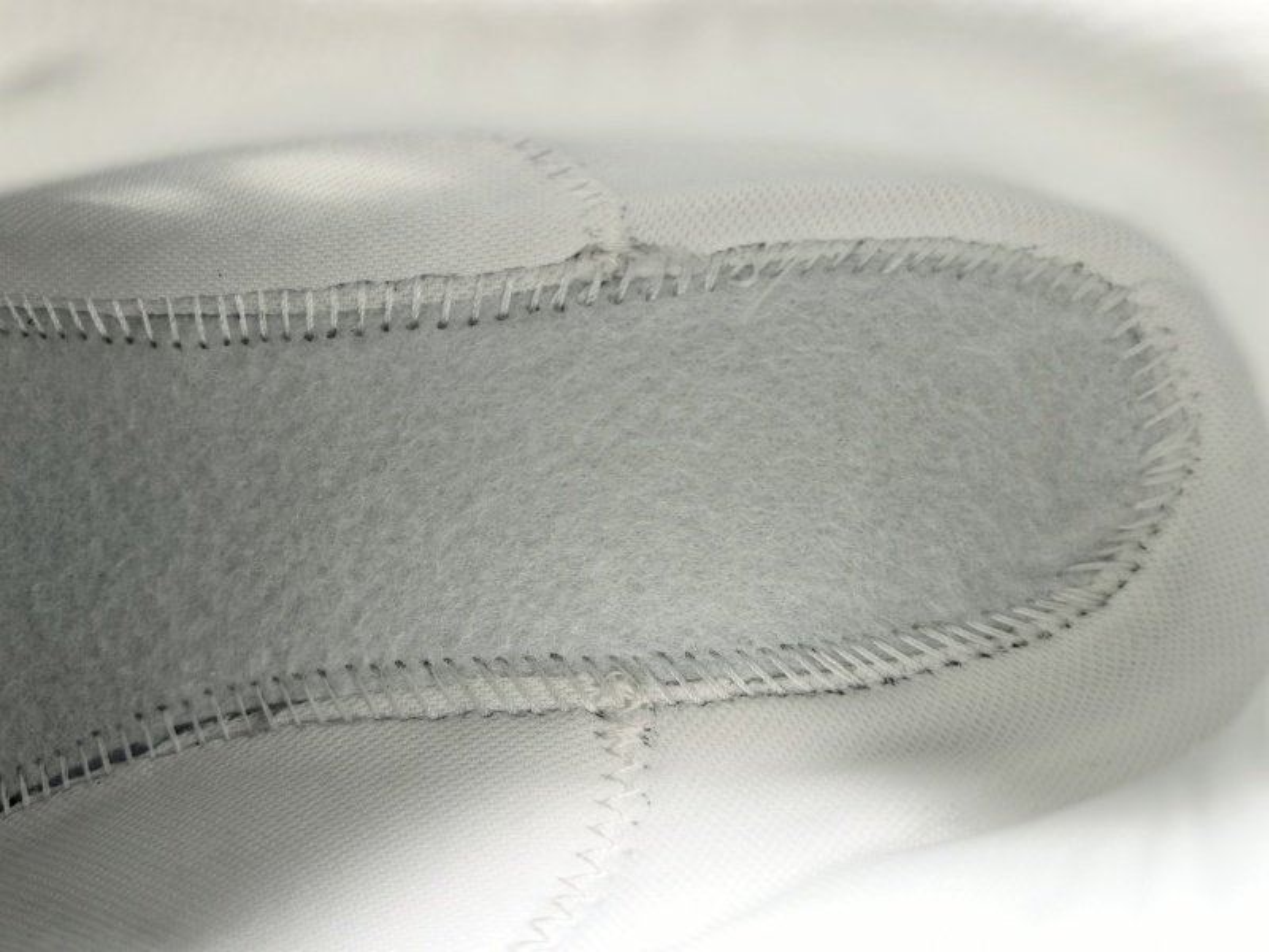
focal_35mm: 27
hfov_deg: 65.3
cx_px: 634
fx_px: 990
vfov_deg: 51.4
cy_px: 476
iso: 250
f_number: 2
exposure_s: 1/1721
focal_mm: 6.98
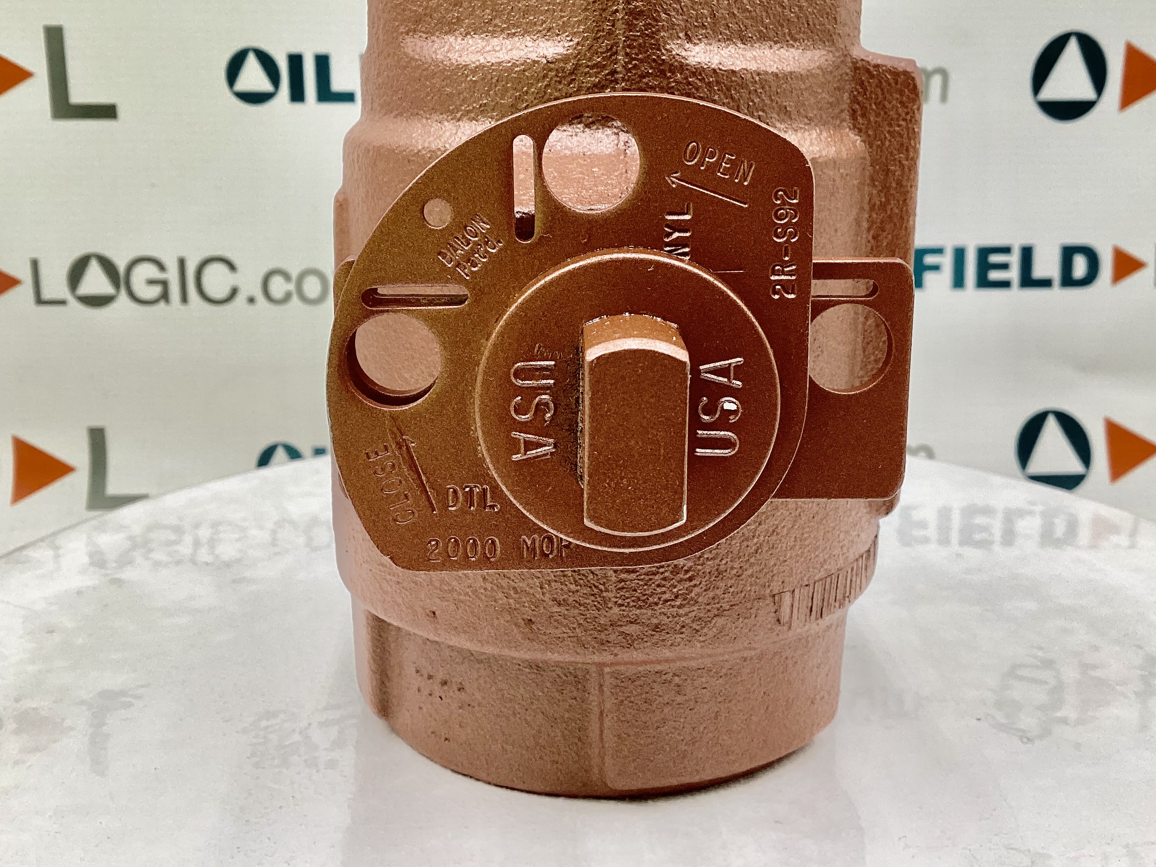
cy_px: 343
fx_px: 1269
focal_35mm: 38
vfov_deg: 37.6
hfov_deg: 48.9
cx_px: 635
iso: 40
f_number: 2.4
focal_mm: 3.3
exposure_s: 1/100
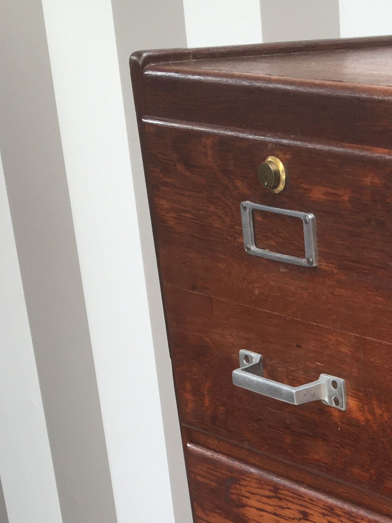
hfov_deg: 17.4
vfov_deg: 22.6
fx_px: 1208
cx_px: 499
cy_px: 612
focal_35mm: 80
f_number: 2.2
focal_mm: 4.15
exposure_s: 1/100
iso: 40
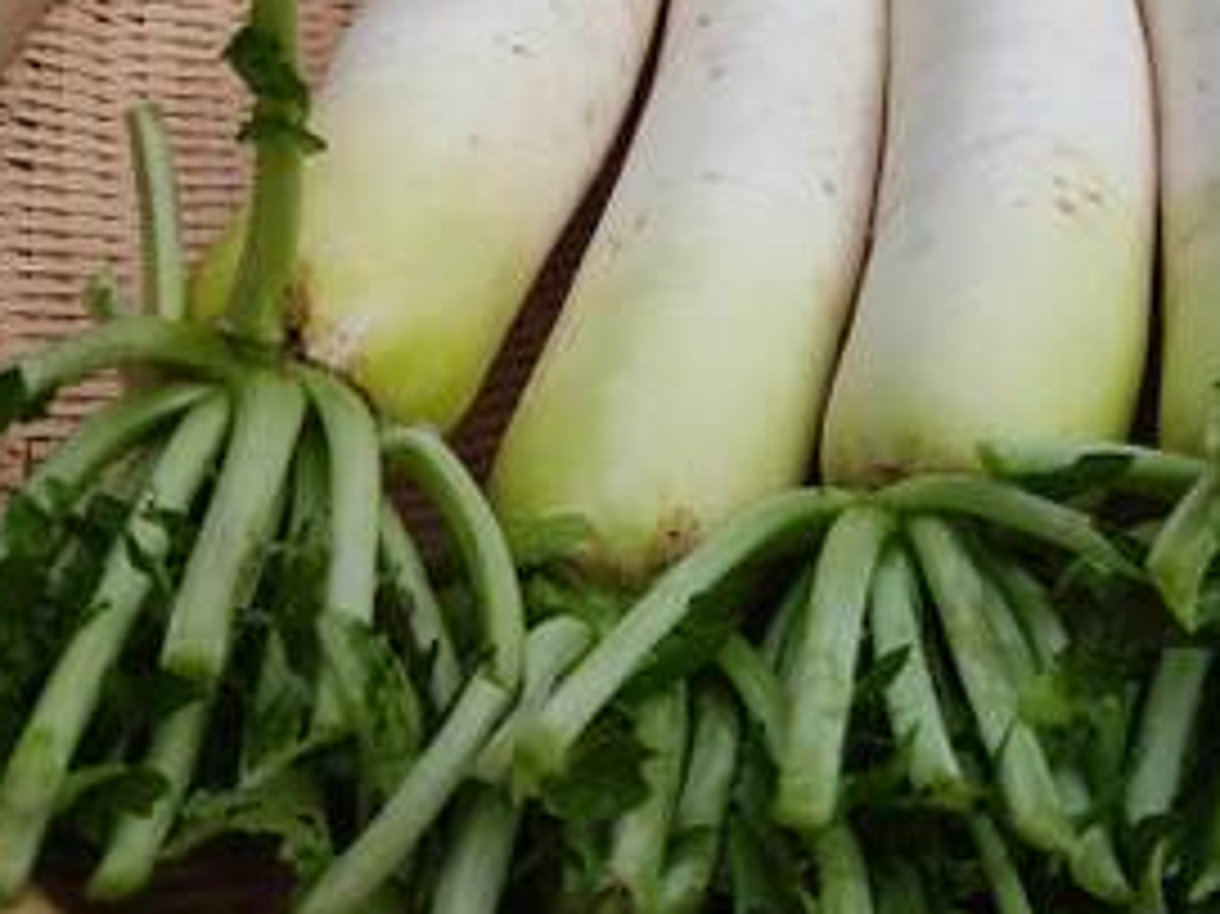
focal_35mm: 46
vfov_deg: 31.1
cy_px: 261
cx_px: 1017
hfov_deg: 39.2
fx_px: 1620
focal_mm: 4.74
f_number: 1.79
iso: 100
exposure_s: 1/149
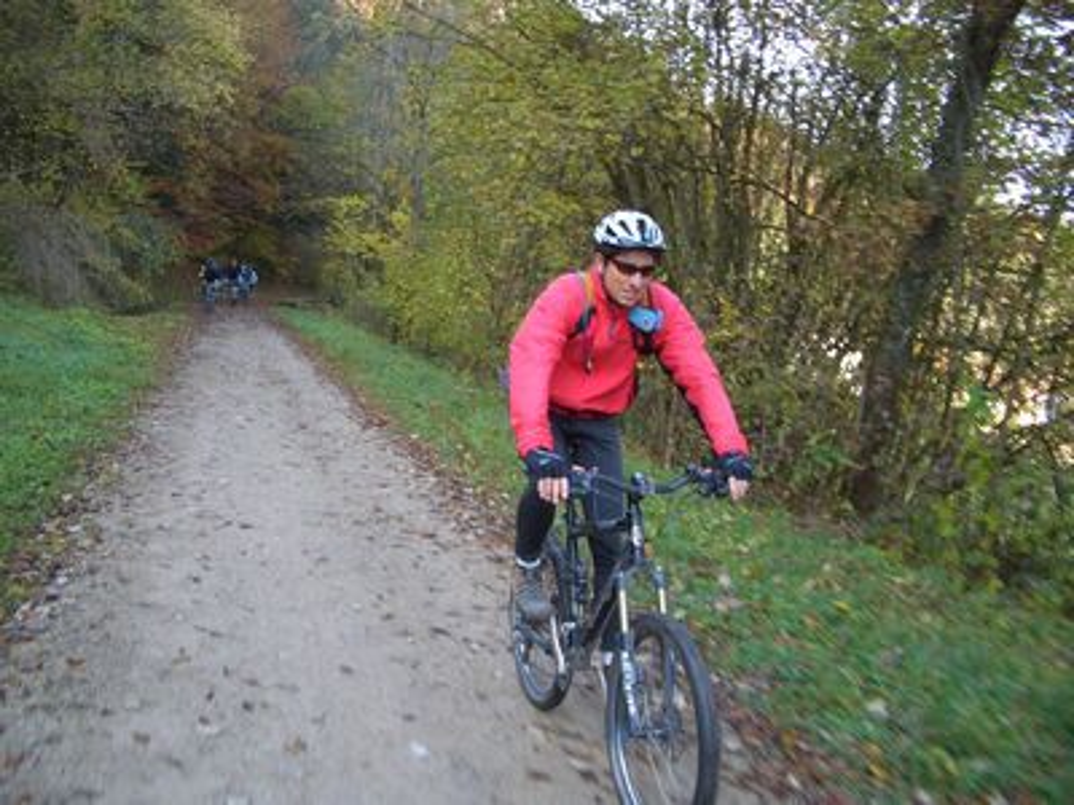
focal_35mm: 35
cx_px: 537
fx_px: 1086
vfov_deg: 40.7
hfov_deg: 52.6
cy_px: 402
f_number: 2.6
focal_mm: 5.8
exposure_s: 1/125
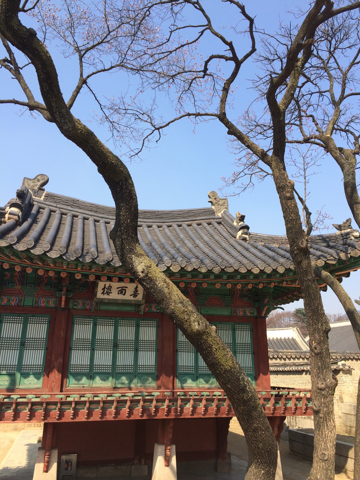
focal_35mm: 29
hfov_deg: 48.2
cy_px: 240
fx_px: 402
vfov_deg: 61.7
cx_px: 180
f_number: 2.2
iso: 32
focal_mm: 4.15
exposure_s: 1/1244
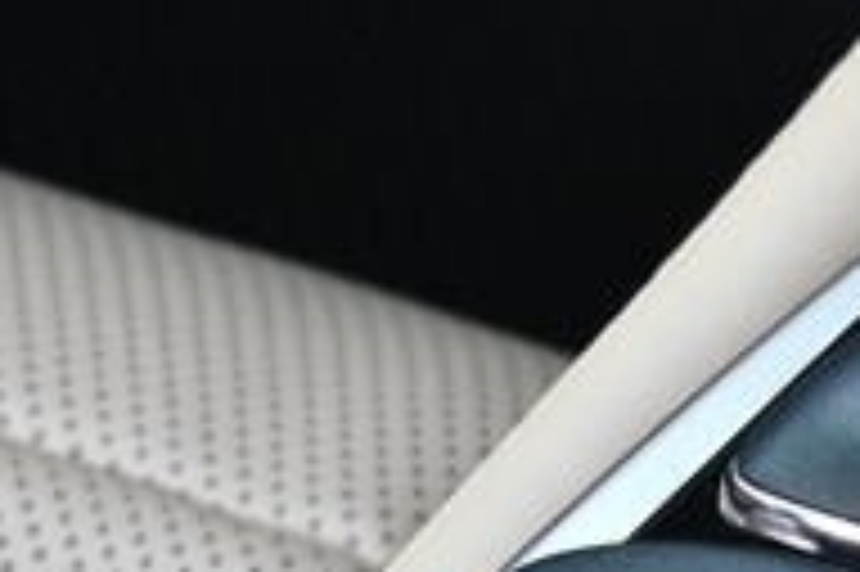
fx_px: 8807
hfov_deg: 5.3
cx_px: 2314
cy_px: 1137
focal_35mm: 369
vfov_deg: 3.7
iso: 400
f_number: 5.6
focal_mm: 43
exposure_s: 1/45
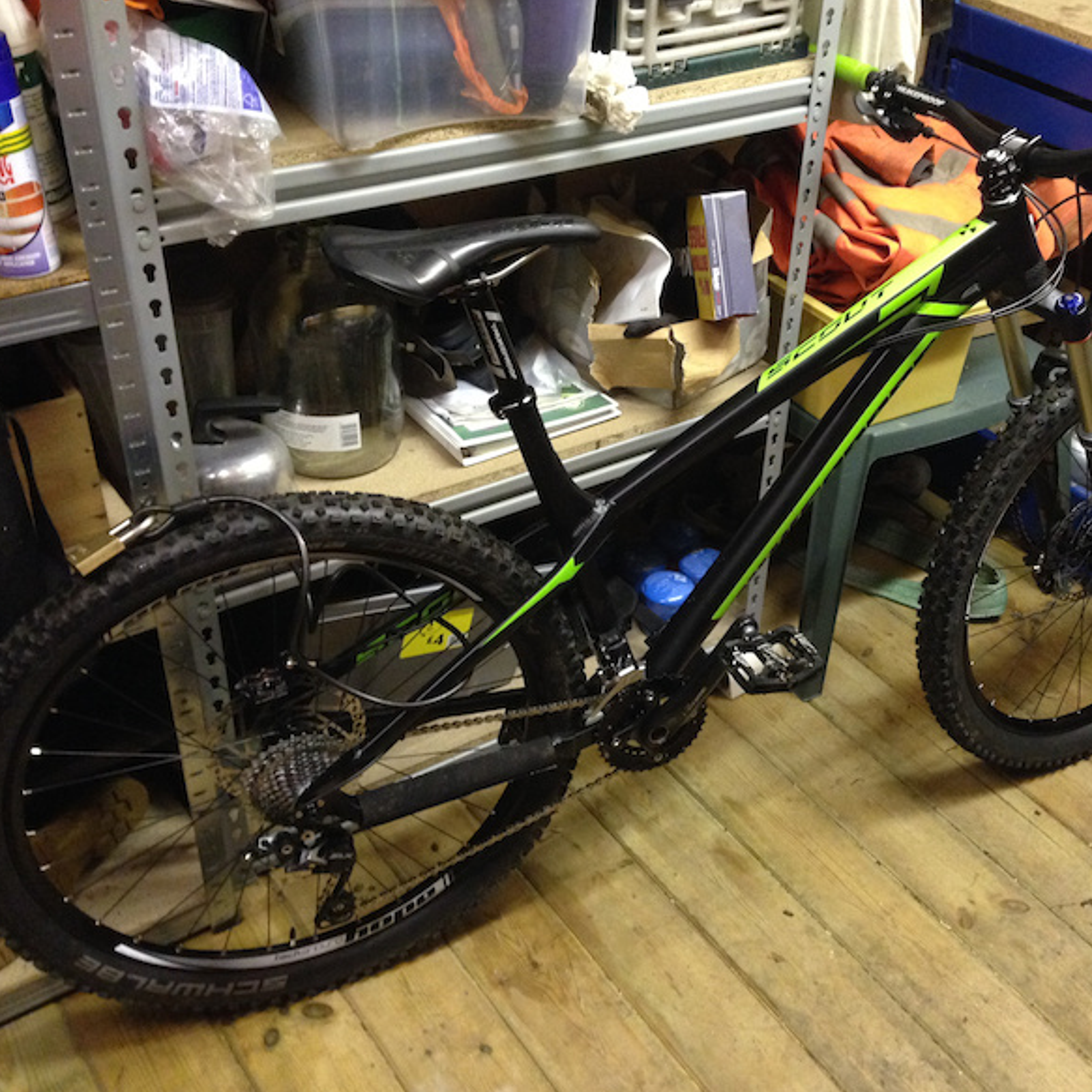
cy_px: 538
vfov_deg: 41.9
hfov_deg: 41.5
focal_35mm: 40
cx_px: 693
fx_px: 1428
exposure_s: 1/15
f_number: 2.4
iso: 400
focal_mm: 4.12
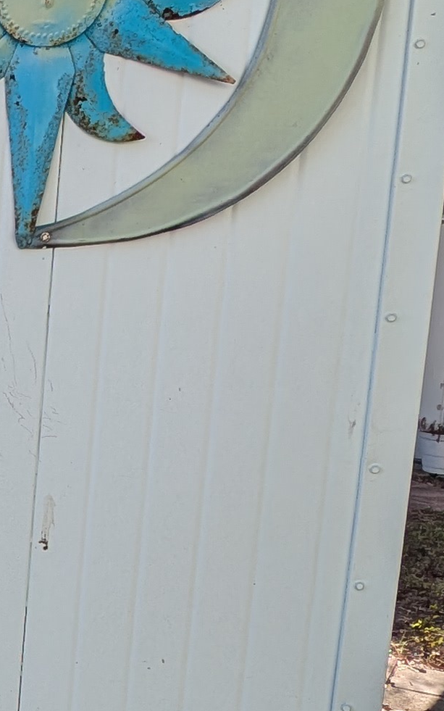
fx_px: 1026
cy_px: 437
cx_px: -305
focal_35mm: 53
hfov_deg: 19.6
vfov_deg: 38.0
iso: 40
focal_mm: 2.23
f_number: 1.95
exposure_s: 1/829
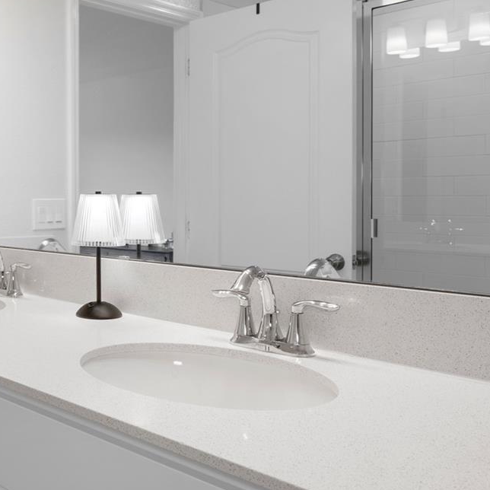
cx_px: 14
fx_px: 609
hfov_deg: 39.4
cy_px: 205
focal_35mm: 38
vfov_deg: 43.7
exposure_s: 1/6
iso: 320
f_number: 8
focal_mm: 18
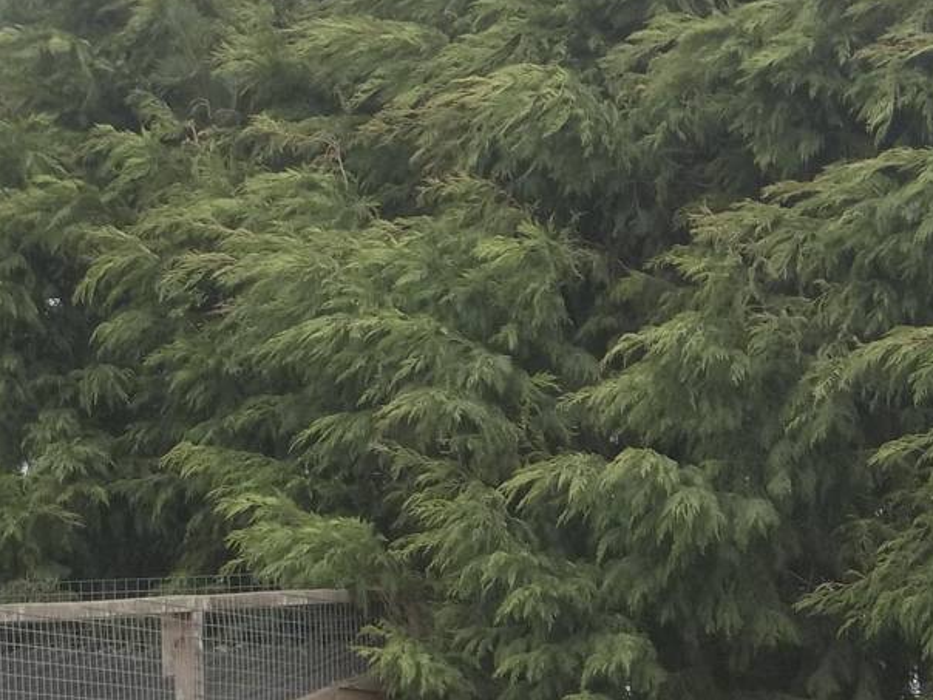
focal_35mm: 167
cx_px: 531
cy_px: 912
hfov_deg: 11.8
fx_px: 4501
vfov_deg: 8.8
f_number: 4
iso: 80
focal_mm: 11.3
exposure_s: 1/125
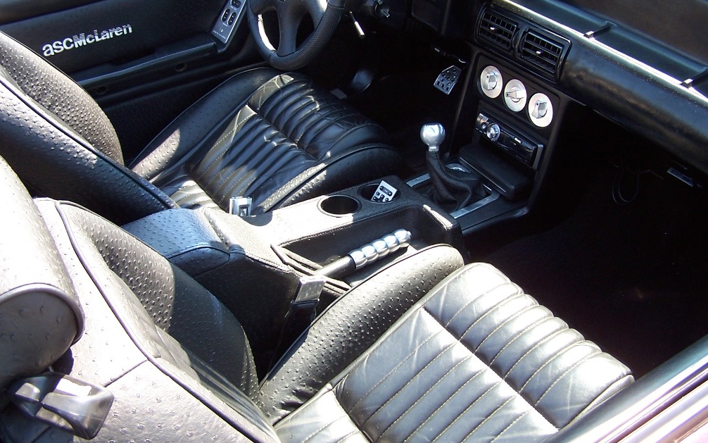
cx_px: 358
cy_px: 193
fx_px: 791
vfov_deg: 31.2
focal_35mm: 41
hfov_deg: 48.2
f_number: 2.8
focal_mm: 6.3
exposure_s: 1/90
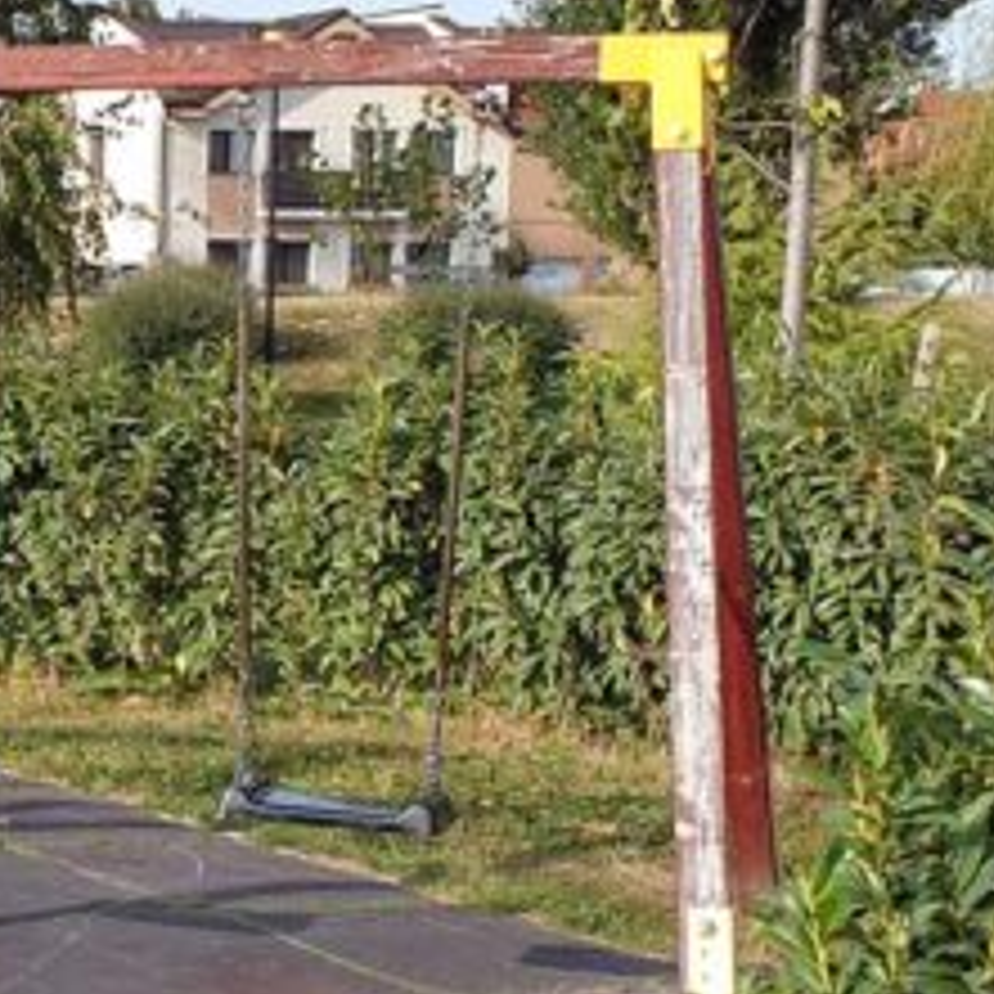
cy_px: 567
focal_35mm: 80
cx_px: -558
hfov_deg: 18.7
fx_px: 2599
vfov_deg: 21.6
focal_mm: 4.3
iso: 50
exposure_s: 1/786
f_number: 2.4
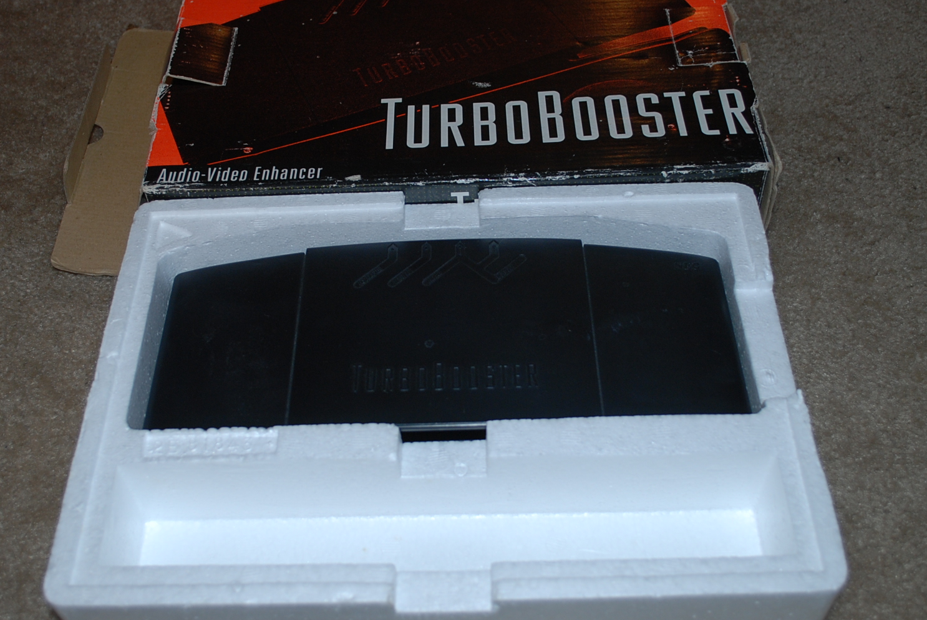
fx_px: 1109
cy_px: 275
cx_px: 442
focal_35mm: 43
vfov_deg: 31.2
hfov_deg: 45.4
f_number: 4
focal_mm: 22
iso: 200
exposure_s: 1/60
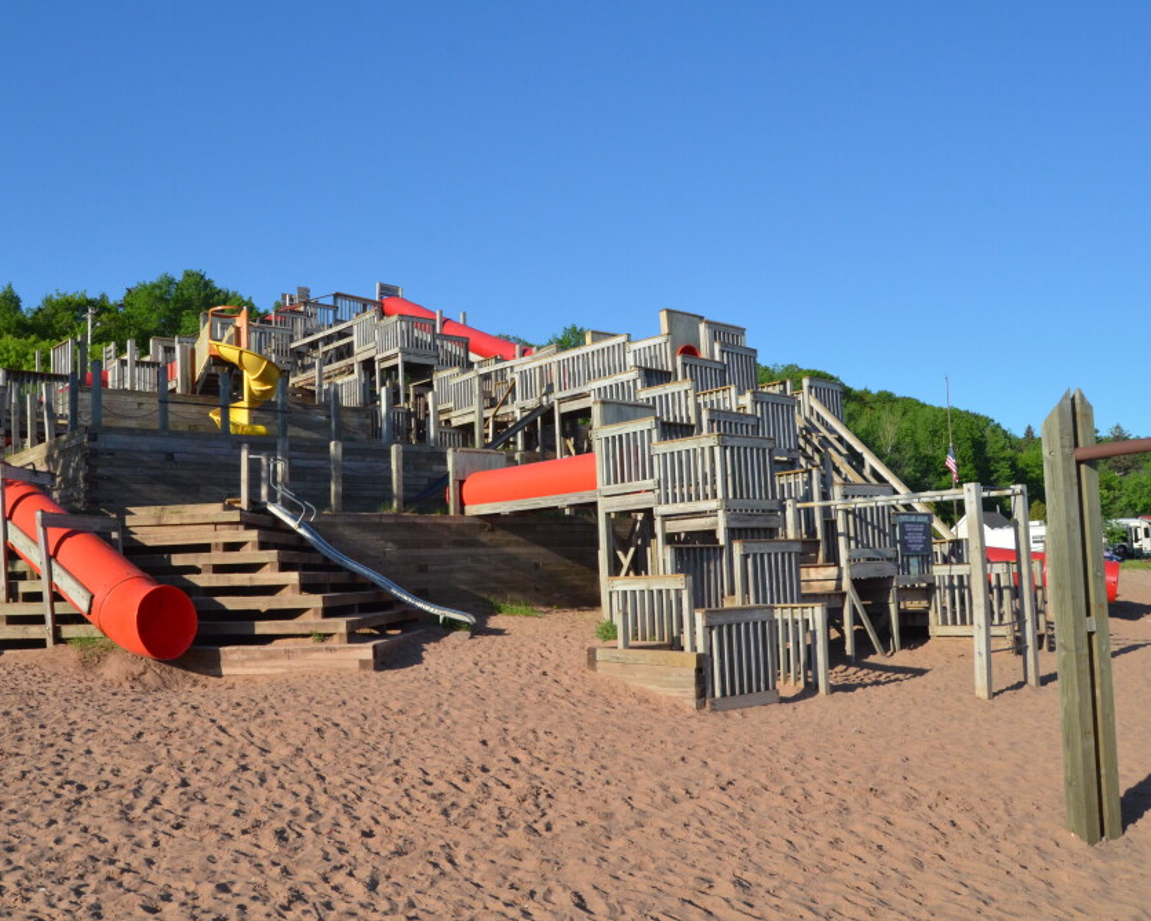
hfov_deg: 56.8
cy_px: 460
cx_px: 470
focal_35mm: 31
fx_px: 1056
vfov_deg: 47.1
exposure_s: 1/640
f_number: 13
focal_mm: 18
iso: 800
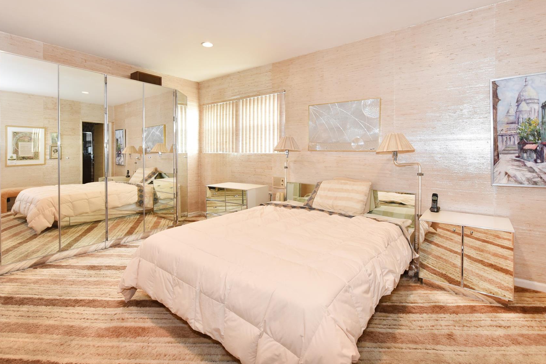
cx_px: 271
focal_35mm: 17
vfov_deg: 70.1
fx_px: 258
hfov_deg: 93.3
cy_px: 155
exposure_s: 1/15
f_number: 10
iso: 1600
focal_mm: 14
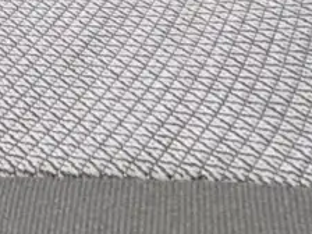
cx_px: -447
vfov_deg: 11.0
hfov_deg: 14.2
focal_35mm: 90
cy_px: -458
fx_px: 811
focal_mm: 2.22
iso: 320
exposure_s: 1/87
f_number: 2.2
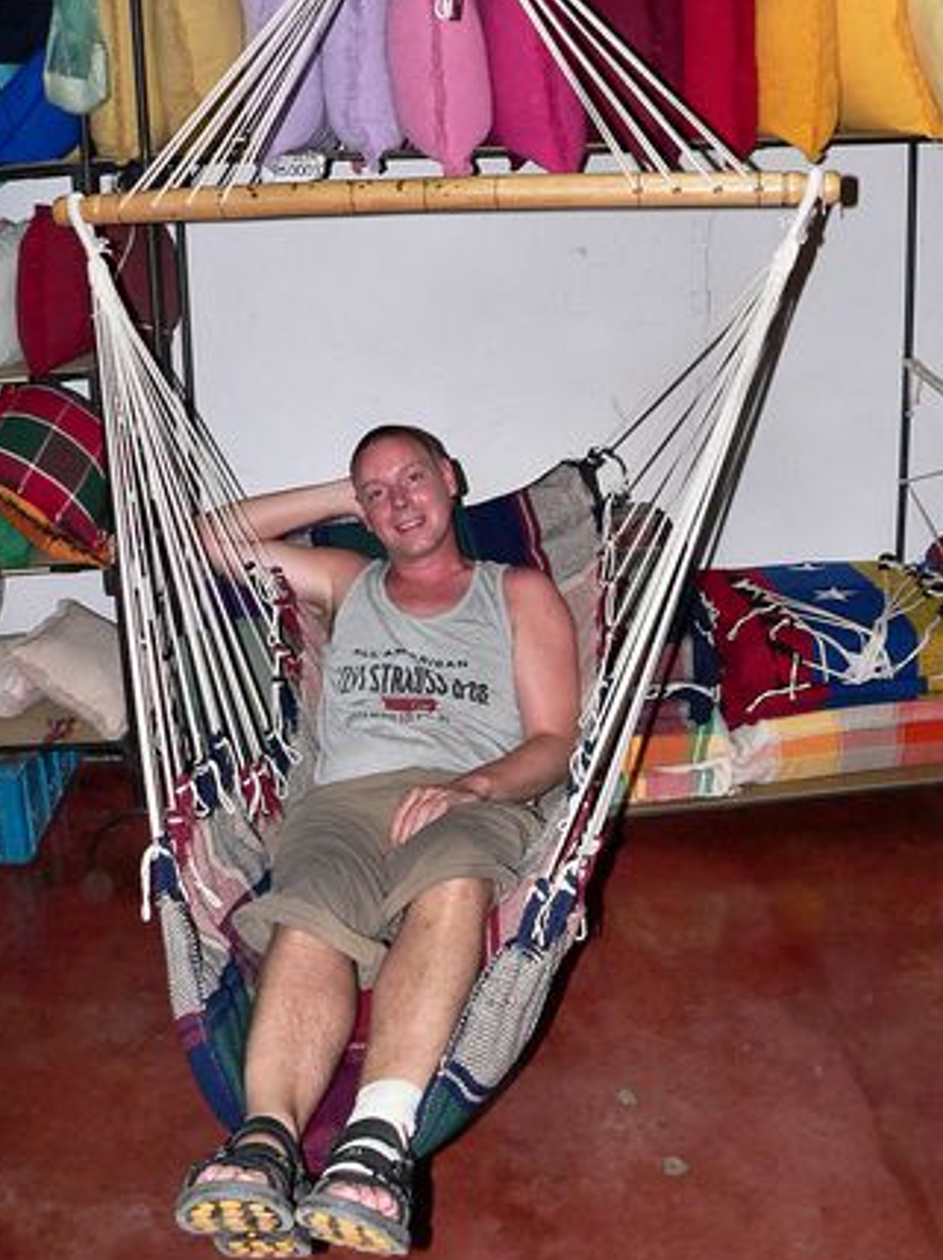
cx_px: 507
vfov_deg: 44.8
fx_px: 1528
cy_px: 579
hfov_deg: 34.3
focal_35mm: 42
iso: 200
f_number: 2.8
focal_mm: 6
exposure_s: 1/60
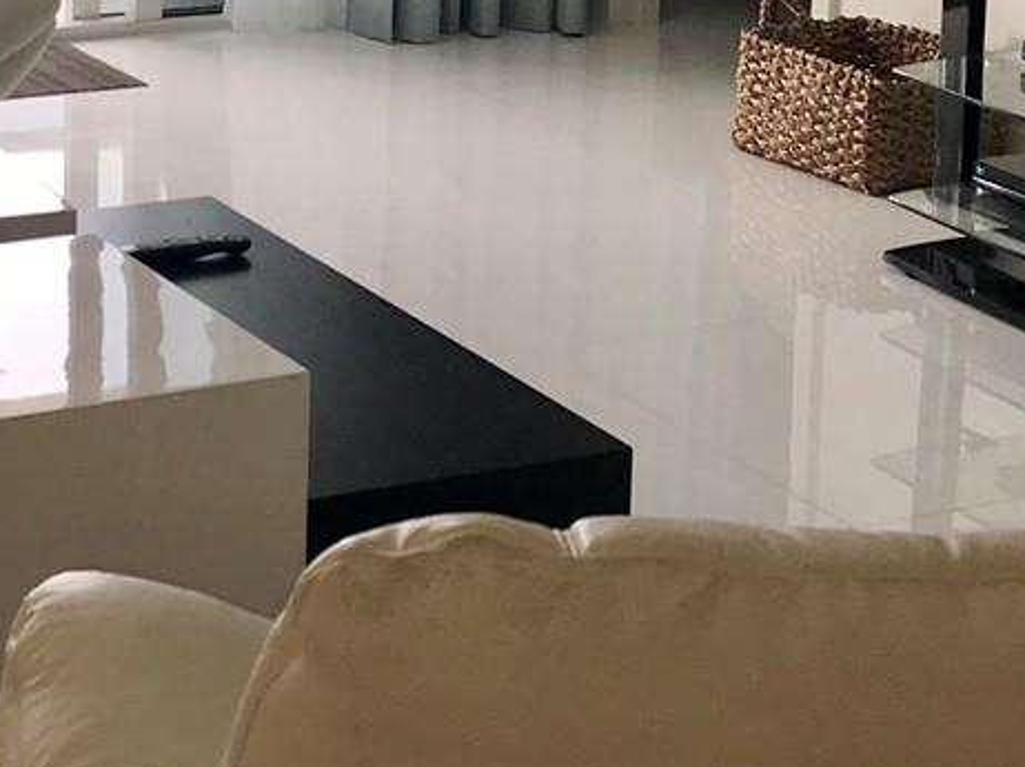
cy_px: -71
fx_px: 2871
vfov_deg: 14.9
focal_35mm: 97
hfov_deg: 20.1
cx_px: 231
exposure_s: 1/225
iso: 20
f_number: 1.8
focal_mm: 3.99
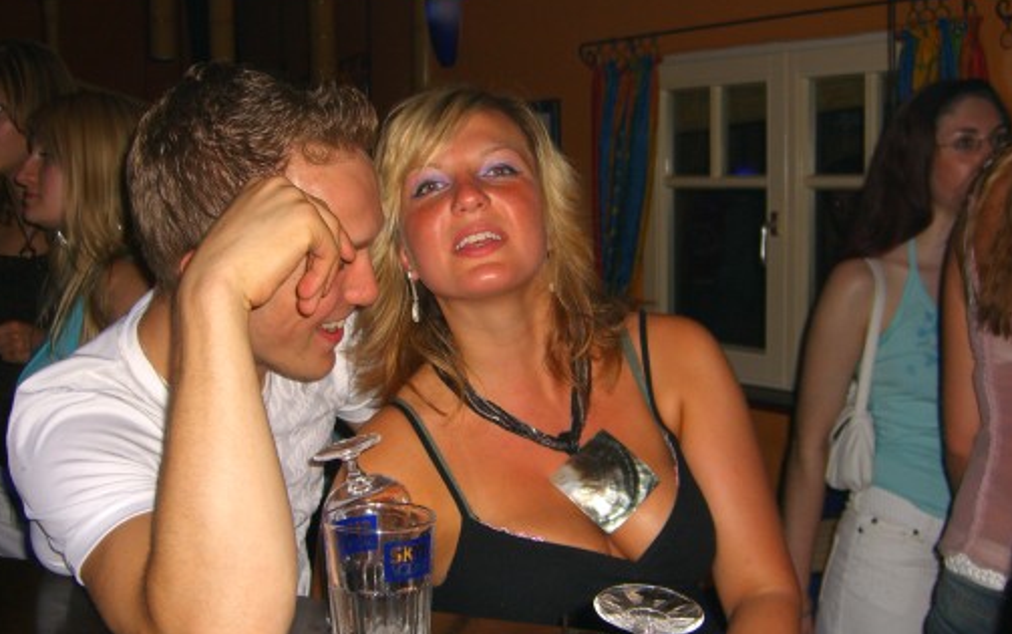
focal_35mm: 48
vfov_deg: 26.9
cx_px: 493
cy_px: 330
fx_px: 1325
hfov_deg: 41.8
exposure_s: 1/60
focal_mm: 7.9
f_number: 2.8
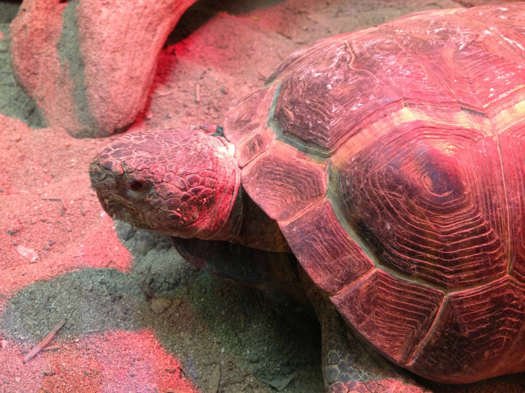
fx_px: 531
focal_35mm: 35
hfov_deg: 52.6
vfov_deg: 40.7
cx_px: 262
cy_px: 196
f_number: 2.4
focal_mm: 4.28
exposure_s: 1/20
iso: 160
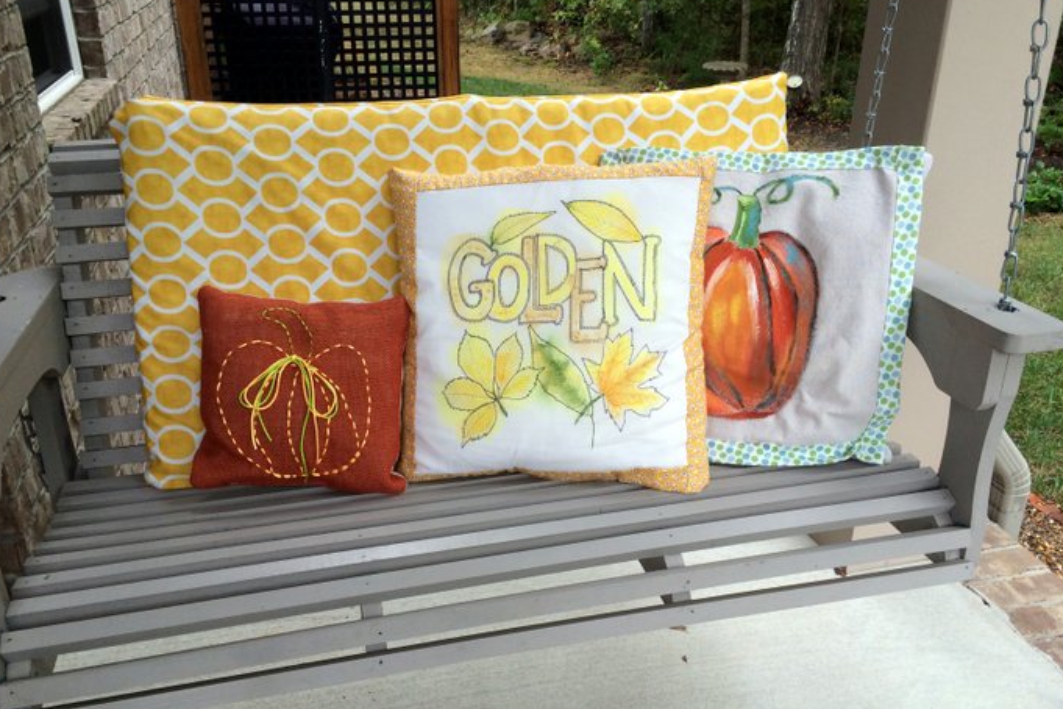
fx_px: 915
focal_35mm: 31
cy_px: 387
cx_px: 528
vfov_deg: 42.3
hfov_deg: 60.3
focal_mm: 4.15
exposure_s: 1/120
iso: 50
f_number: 2.2
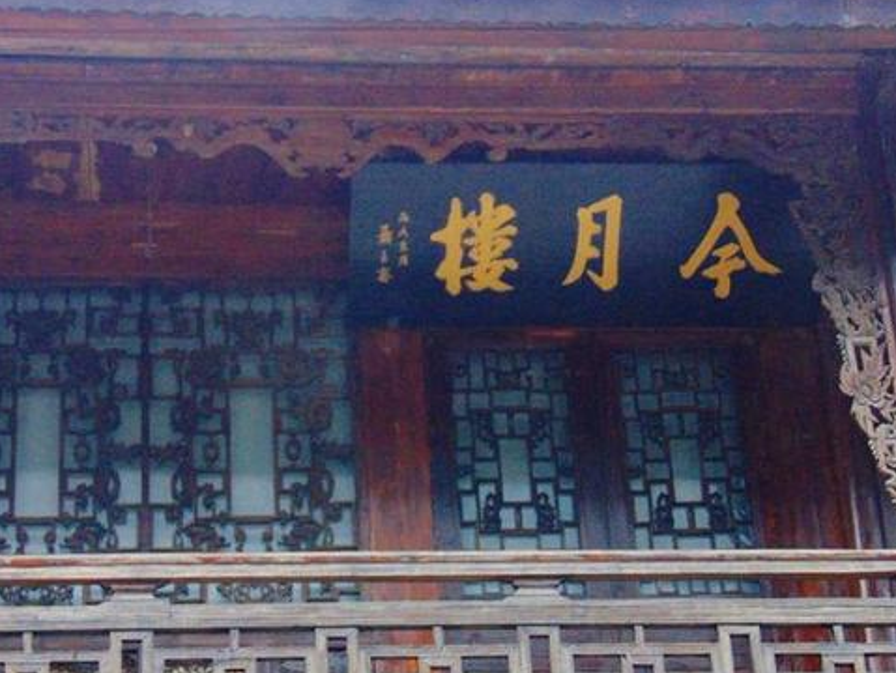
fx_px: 2331
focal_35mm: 90
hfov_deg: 21.7
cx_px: 354
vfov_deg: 16.4
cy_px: 464
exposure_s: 1/30
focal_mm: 10.8
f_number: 3.6
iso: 250
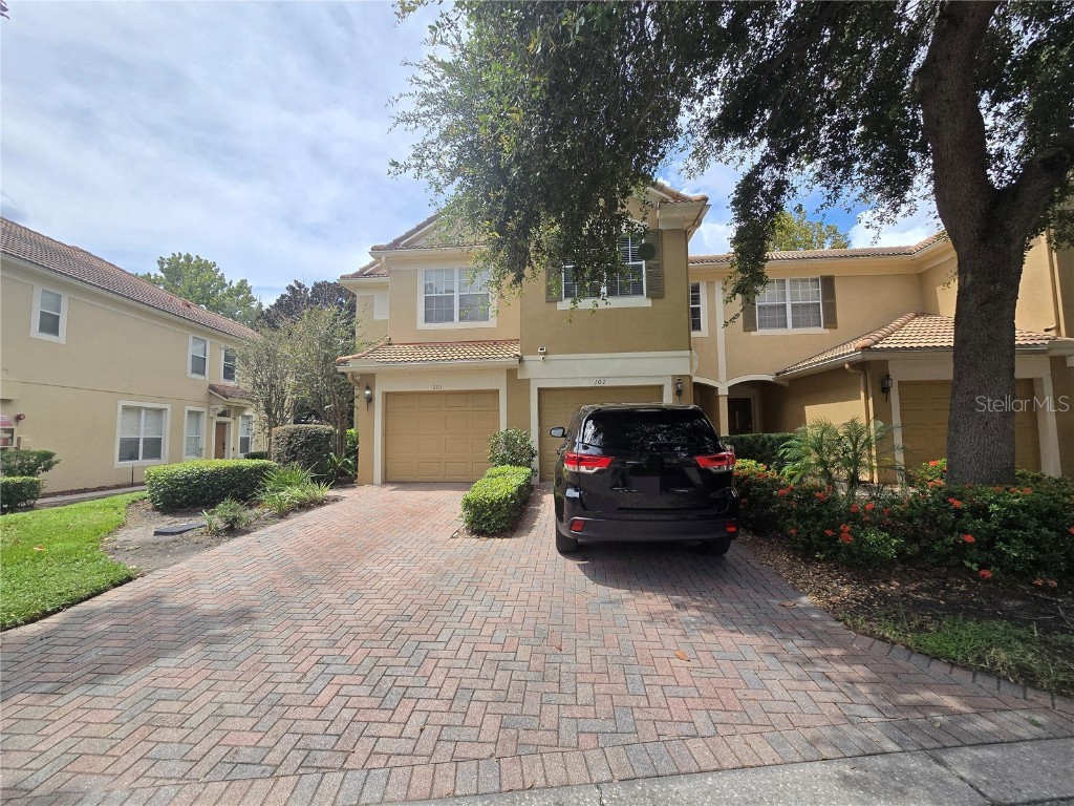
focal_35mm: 13
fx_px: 403
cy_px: 403
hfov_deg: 106.2
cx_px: 537
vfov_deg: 89.9
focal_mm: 2.2
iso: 50
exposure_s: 1/2000
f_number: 2.2
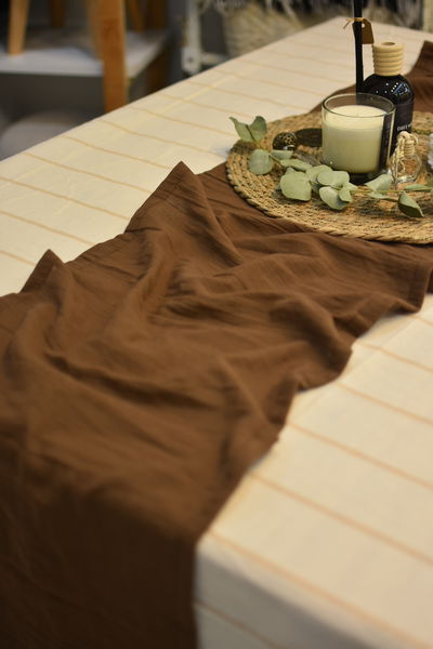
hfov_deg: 25.8
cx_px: 216
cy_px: 324
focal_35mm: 52
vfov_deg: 37.9
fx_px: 947
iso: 320
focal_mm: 35
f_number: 1.8
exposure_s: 1/100
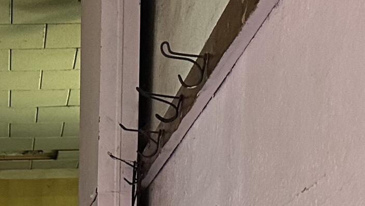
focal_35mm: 112
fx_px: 1084
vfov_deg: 10.0
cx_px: -153
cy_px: 418
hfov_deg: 17.5
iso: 400
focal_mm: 6.86
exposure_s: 1/60
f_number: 1.78
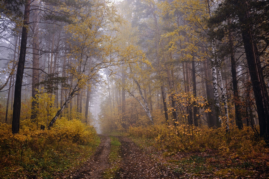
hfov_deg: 42.3
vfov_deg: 28.9
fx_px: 347
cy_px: 90
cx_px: 134
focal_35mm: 46
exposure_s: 1/125
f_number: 4
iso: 200
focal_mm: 31
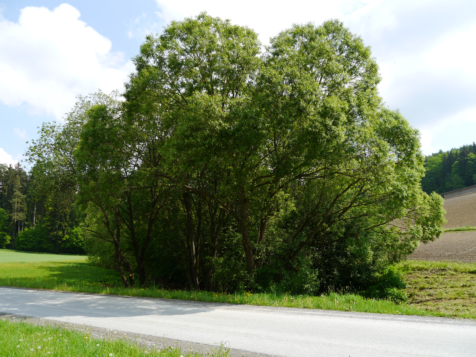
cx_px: 238
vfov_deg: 49.8
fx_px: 385
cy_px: 178
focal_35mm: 28
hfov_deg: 63.4
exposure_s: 1/320
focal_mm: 14
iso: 160
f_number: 6.3
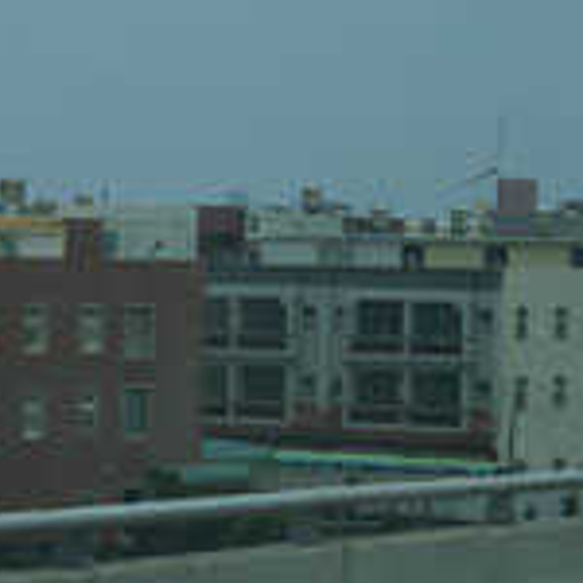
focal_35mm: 191
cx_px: 501
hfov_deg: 9.1
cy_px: 49
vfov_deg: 9.1
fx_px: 3639
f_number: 13
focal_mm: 50
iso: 100
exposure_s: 1/250
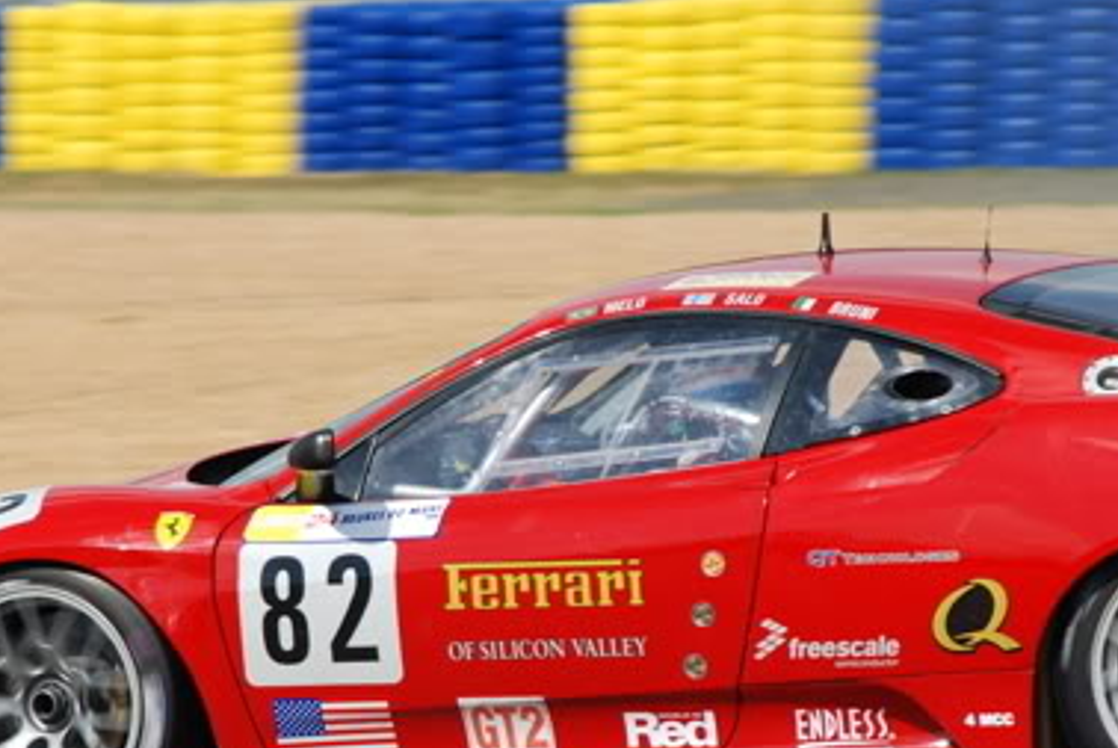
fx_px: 14961
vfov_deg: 2.9
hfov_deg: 4.3
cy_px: 547
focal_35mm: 481
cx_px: 555
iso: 125
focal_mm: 135
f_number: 5.6
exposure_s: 1/500
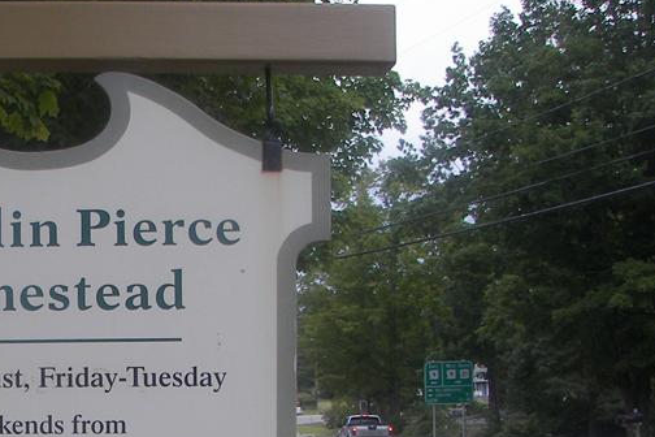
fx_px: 1383
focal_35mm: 76
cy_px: 410
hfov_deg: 25.6
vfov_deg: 17.6
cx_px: 30
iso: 64
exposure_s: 1/640
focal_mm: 6
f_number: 2.8
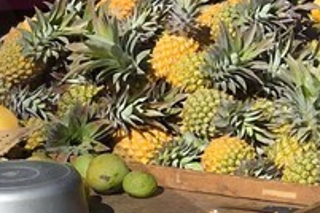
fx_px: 1840
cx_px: 521
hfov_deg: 9.6
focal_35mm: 207
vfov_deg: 6.4
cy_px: -280
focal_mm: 26
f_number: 14
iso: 200
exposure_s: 1/250
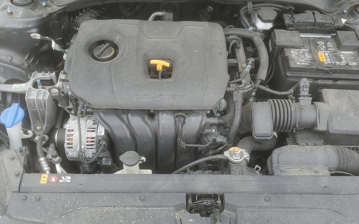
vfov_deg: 31.2
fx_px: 401
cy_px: 94
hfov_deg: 48.2
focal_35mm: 41
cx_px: 191
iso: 50
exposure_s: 1/588
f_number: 1.5
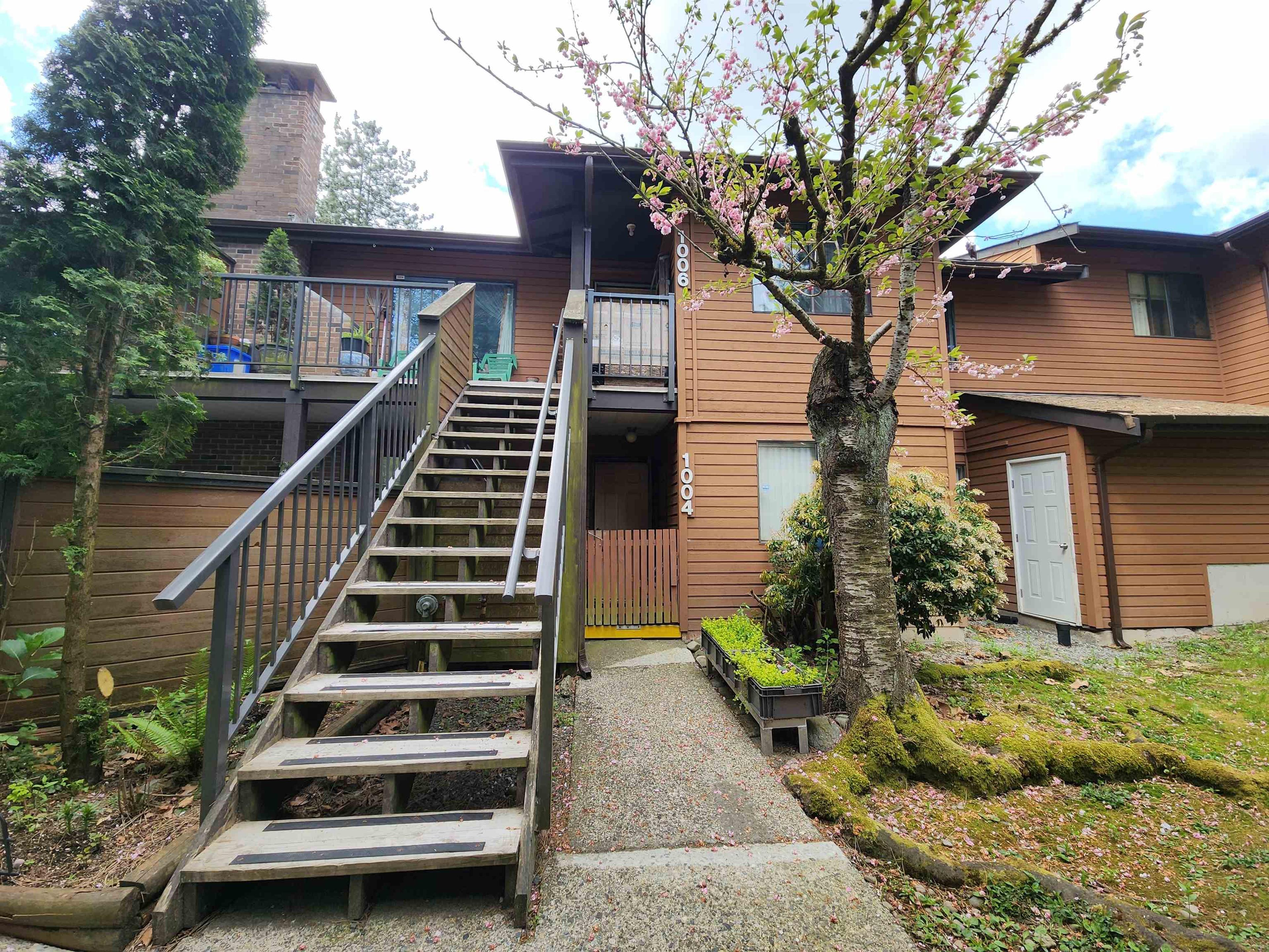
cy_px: 476
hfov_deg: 106.2
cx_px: 634
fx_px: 477
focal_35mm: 13
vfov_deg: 89.9
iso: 50
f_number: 2.2
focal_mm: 2.2
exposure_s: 1/286
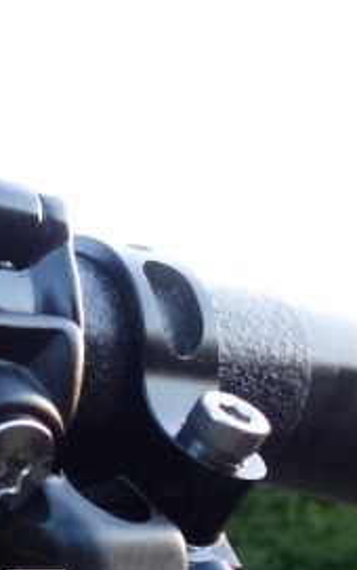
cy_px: 555
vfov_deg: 26.2
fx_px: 1164
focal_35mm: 75
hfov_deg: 14.5
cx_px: -357
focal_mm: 4.3
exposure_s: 1/60
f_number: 3.3
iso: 200
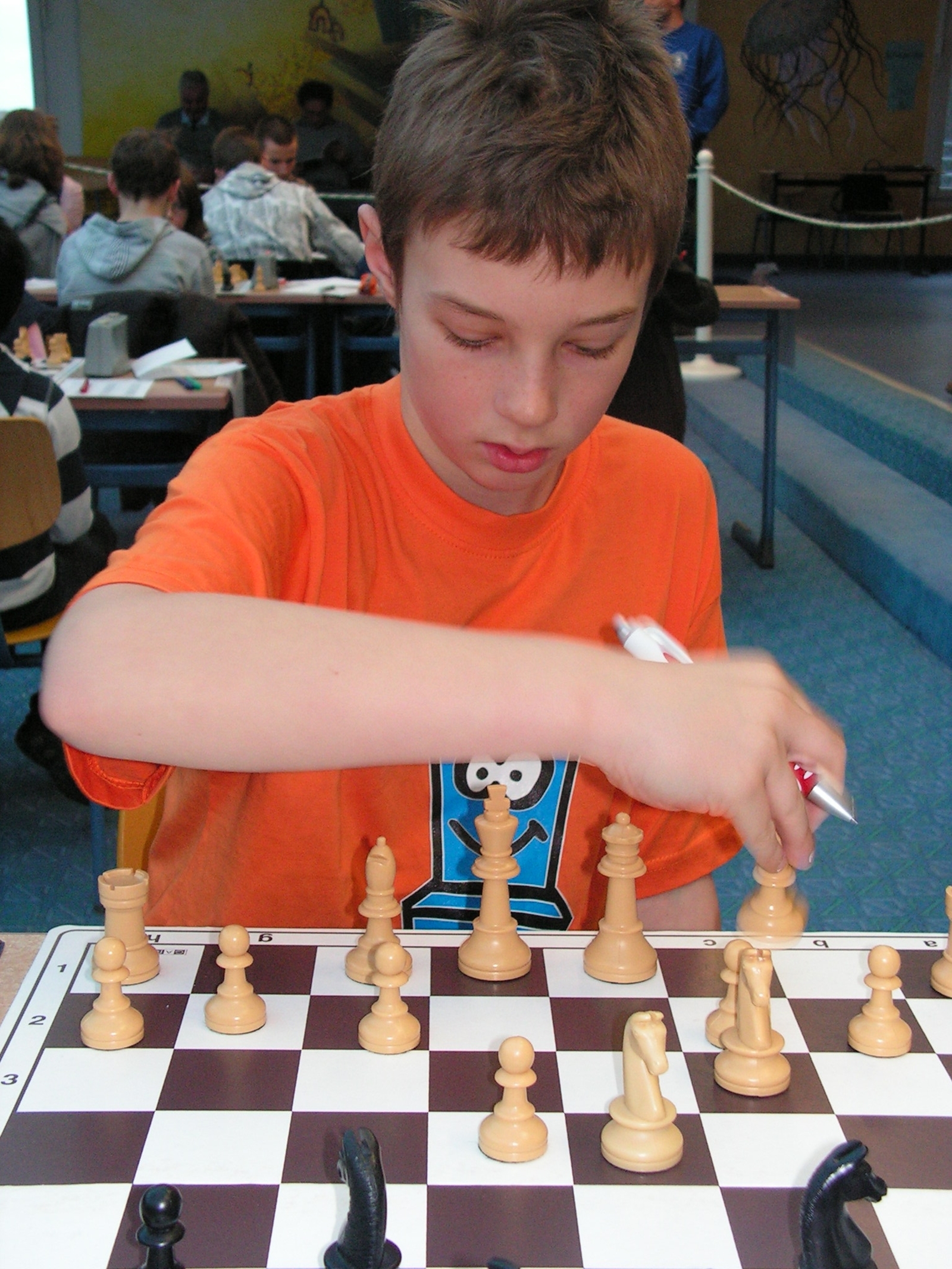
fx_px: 1833
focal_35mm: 50
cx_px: 476
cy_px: 634
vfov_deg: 38.2
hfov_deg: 29.1
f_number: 3.2
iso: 200
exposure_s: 1/40
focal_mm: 8.4
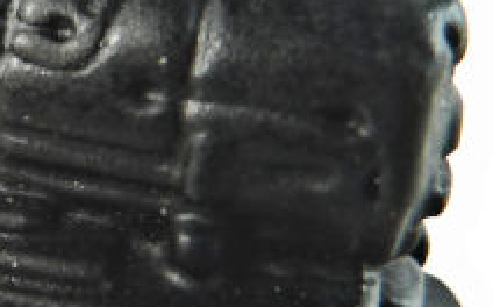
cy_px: 100
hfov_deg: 19.5
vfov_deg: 13.6
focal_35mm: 96
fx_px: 1288
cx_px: -195
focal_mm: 4.1
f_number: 3.3
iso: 80
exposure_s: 1/40
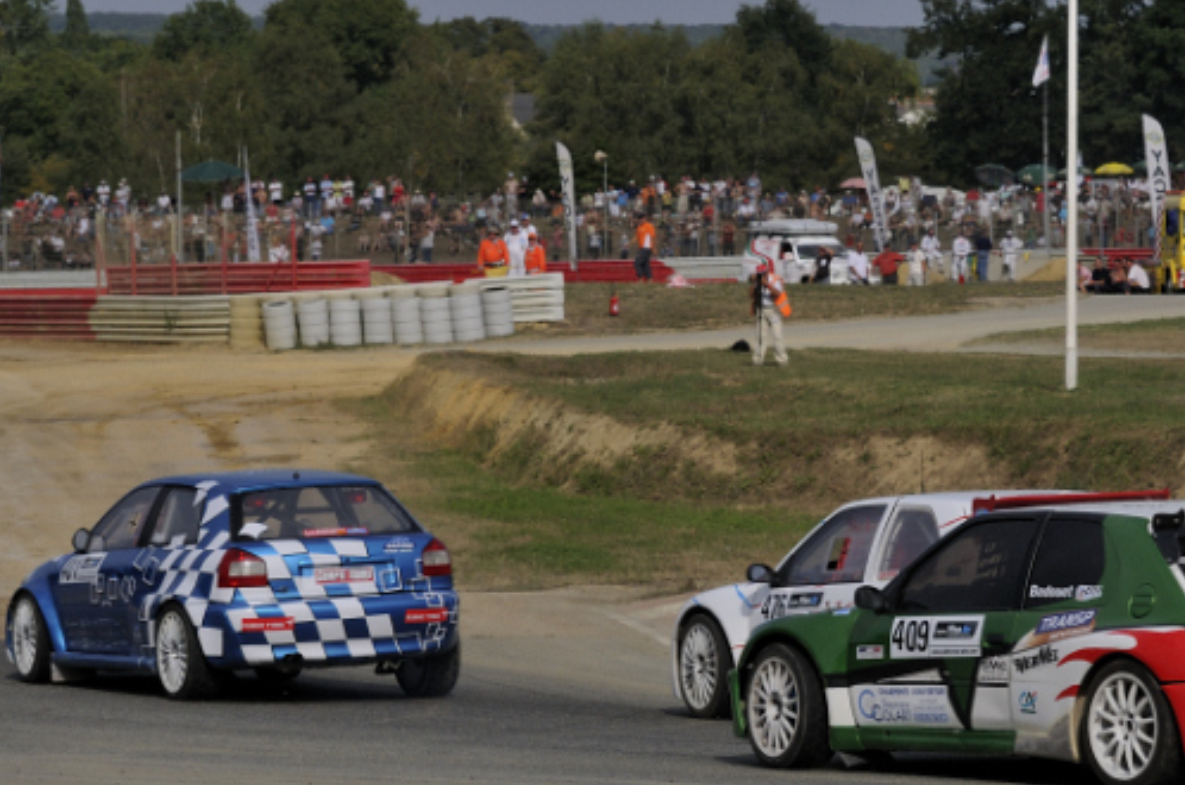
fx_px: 6932
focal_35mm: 211
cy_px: 521
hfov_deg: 9.8
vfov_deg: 6.5
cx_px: 830
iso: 200
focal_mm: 70
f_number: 8
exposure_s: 1/1000
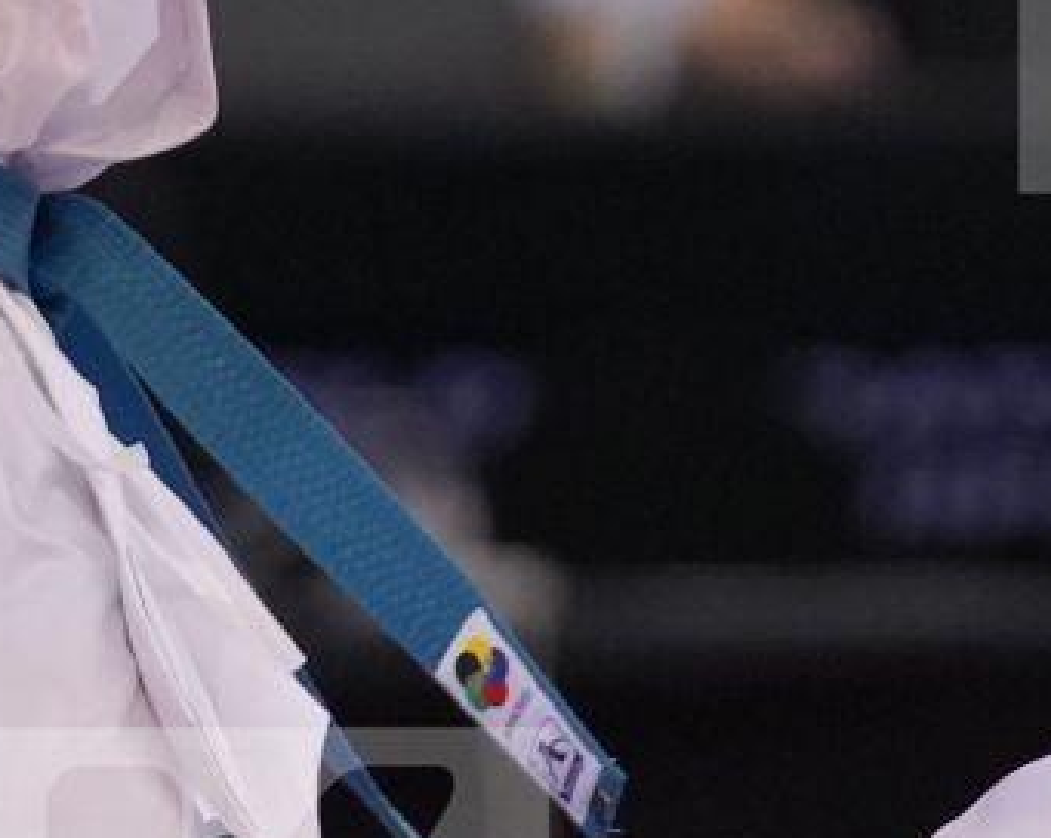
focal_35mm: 1384
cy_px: -86
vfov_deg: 1.1
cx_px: 262
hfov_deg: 1.4
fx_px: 43001
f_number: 2.8
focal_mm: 186
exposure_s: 1/1000
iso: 2000
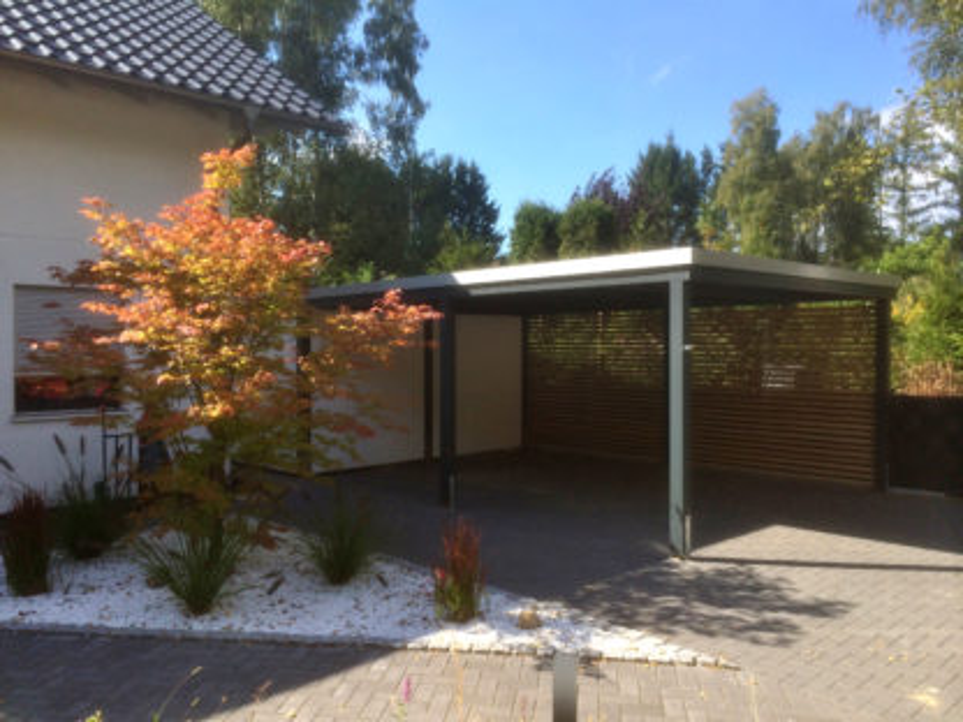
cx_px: 482
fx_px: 835
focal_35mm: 30
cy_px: 361
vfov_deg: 46.8
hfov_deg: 60.0
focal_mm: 4.12
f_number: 2.2
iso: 32
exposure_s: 1/954
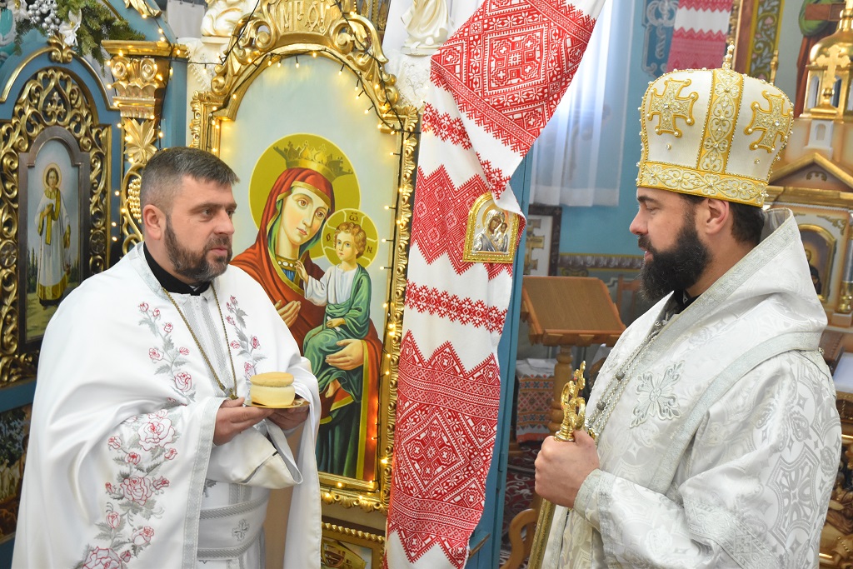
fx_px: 1102
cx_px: 426
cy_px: 284
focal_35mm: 46
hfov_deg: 42.3
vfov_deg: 29.0
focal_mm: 31
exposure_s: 1/60
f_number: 5
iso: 2000
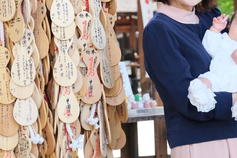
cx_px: 173
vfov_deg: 9.0
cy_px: 41
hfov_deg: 13.4
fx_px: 1007
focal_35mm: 153
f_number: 6.4
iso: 800
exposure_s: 1/160
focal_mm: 55
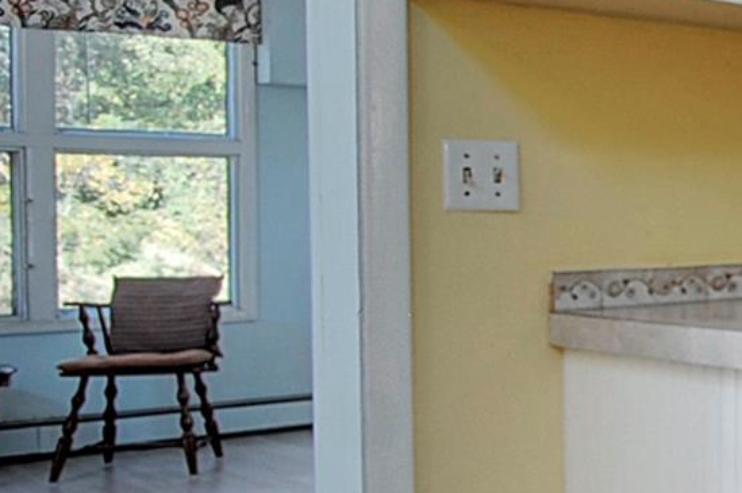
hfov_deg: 26.6
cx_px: 1089
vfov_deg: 24.1
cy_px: 242
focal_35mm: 56
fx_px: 1153
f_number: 14
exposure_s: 1/20
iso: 200
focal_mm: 10
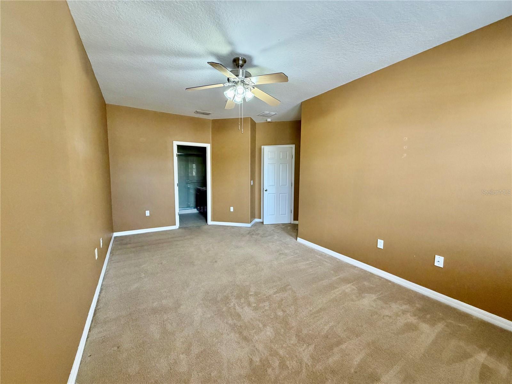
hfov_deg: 102.1
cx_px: 256
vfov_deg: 85.7
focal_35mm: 14
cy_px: 192
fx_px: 207
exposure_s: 1/80
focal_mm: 2.22
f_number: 2.2
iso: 320
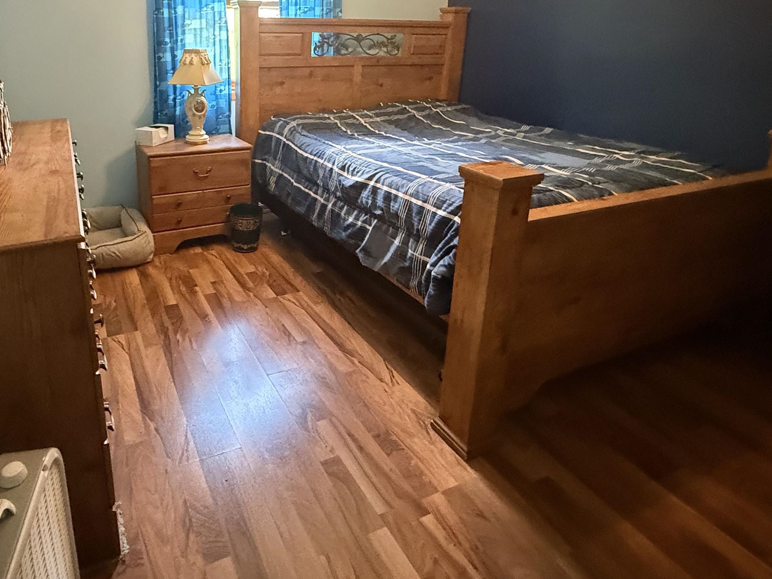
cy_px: 168
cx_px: 279
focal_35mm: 23
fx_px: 513
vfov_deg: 56.8
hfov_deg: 72.4
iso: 1000
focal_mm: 2.22
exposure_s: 1/40
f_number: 2.2
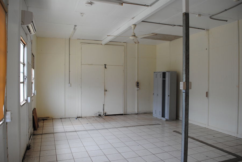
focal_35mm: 27
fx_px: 182
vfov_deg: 48.0
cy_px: 81
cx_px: 121
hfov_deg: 67.3
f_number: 4
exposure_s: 1/60
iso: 200
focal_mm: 18
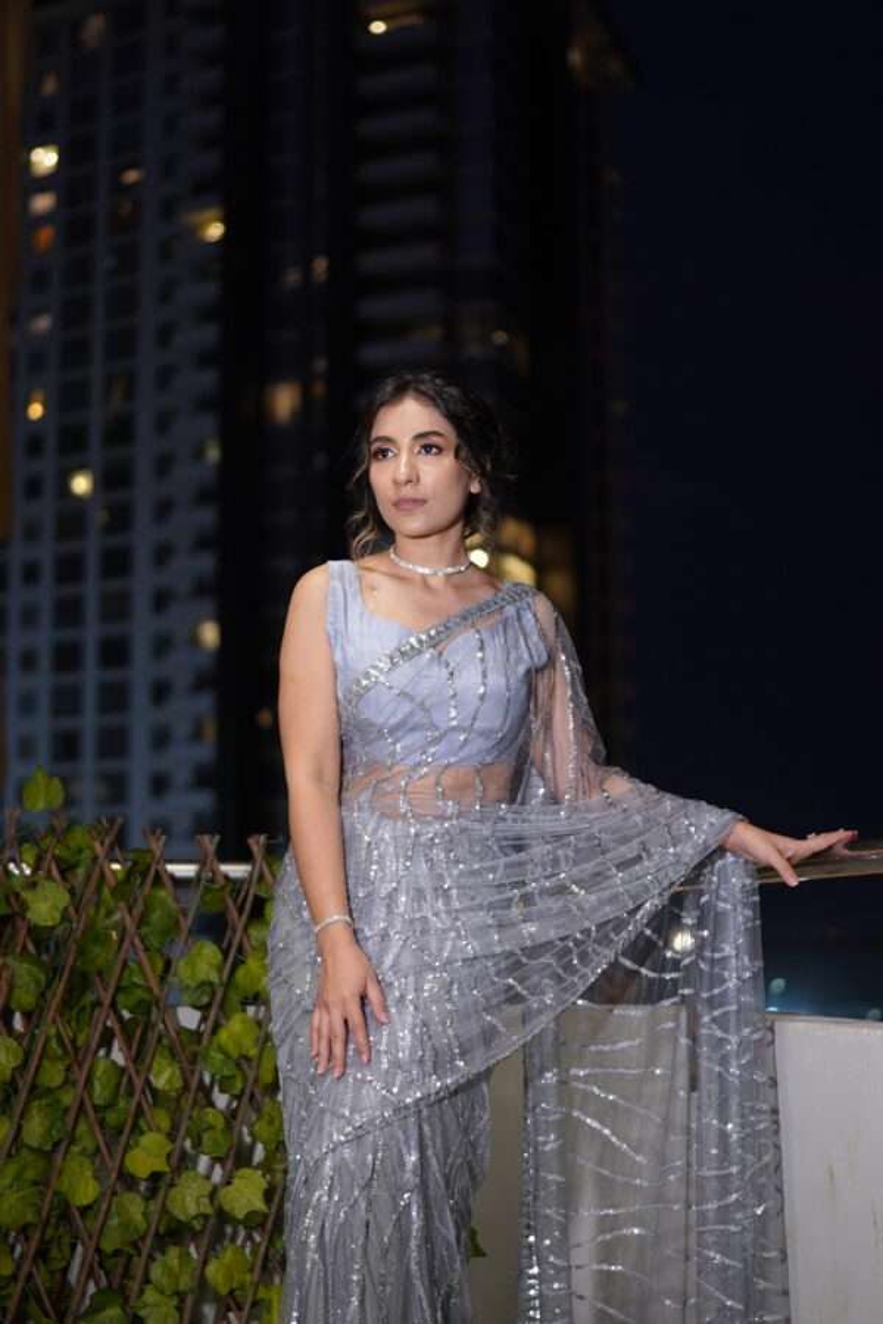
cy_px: 662
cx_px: 442
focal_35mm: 52
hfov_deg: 26.0
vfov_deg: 38.2
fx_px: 1913
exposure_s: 1/100
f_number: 1.4
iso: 800
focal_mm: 35
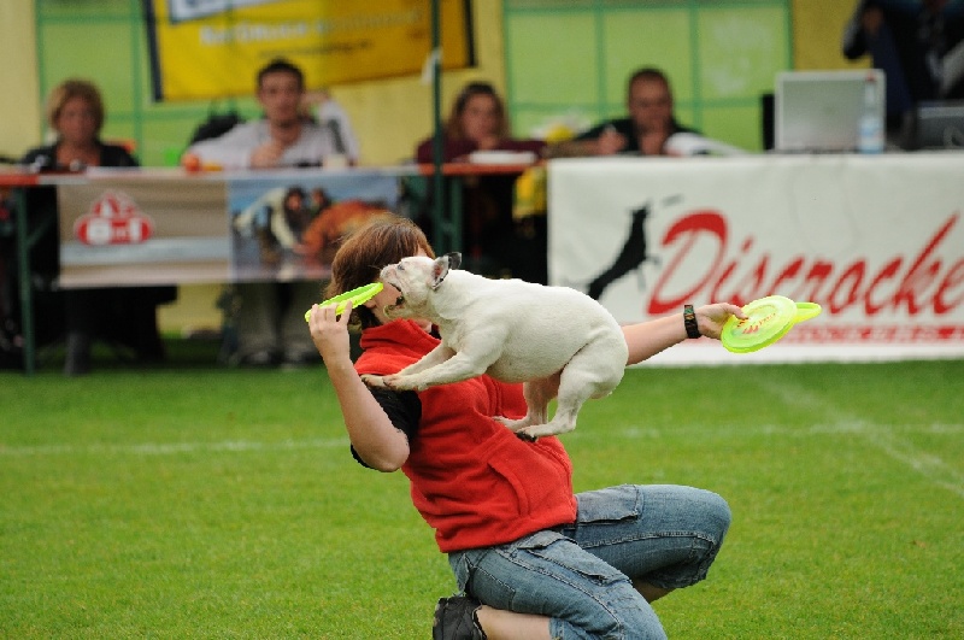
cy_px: 320
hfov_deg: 8.1
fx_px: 6819
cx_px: 482
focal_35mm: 255
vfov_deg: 5.4
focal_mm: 170
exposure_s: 1/640
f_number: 2.8
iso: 400
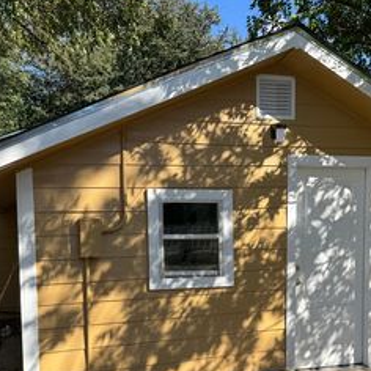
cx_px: 237
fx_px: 546
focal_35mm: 45
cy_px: 255
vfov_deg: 37.0
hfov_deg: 37.3
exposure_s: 1/1980
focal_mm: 6.76
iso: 80
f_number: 1.78
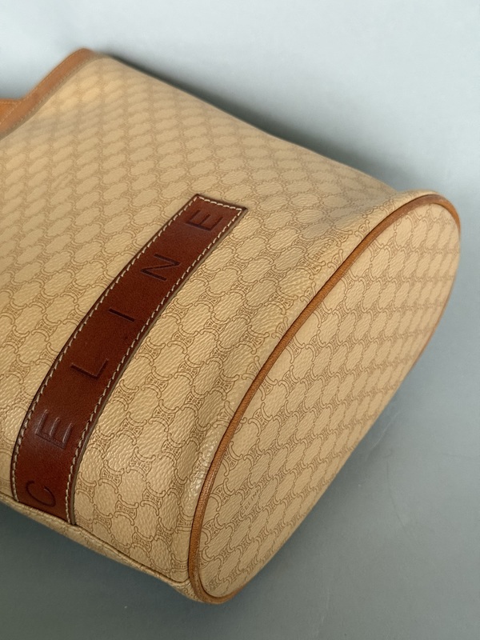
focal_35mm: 48
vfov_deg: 39.7
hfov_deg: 30.3
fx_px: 887
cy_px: 320
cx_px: 240
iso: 400
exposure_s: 1/40
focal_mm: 6.76
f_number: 1.78
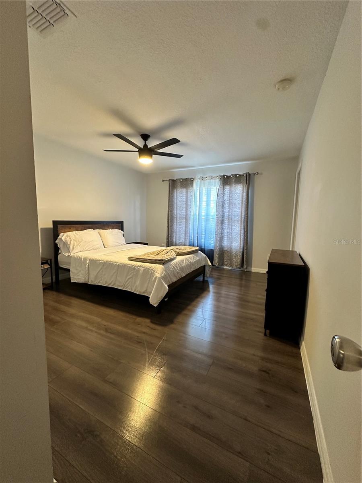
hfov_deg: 85.7
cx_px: 181
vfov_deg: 102.1
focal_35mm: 14
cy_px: 242
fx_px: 195
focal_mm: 2.22
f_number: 2.2
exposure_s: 1/60
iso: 400
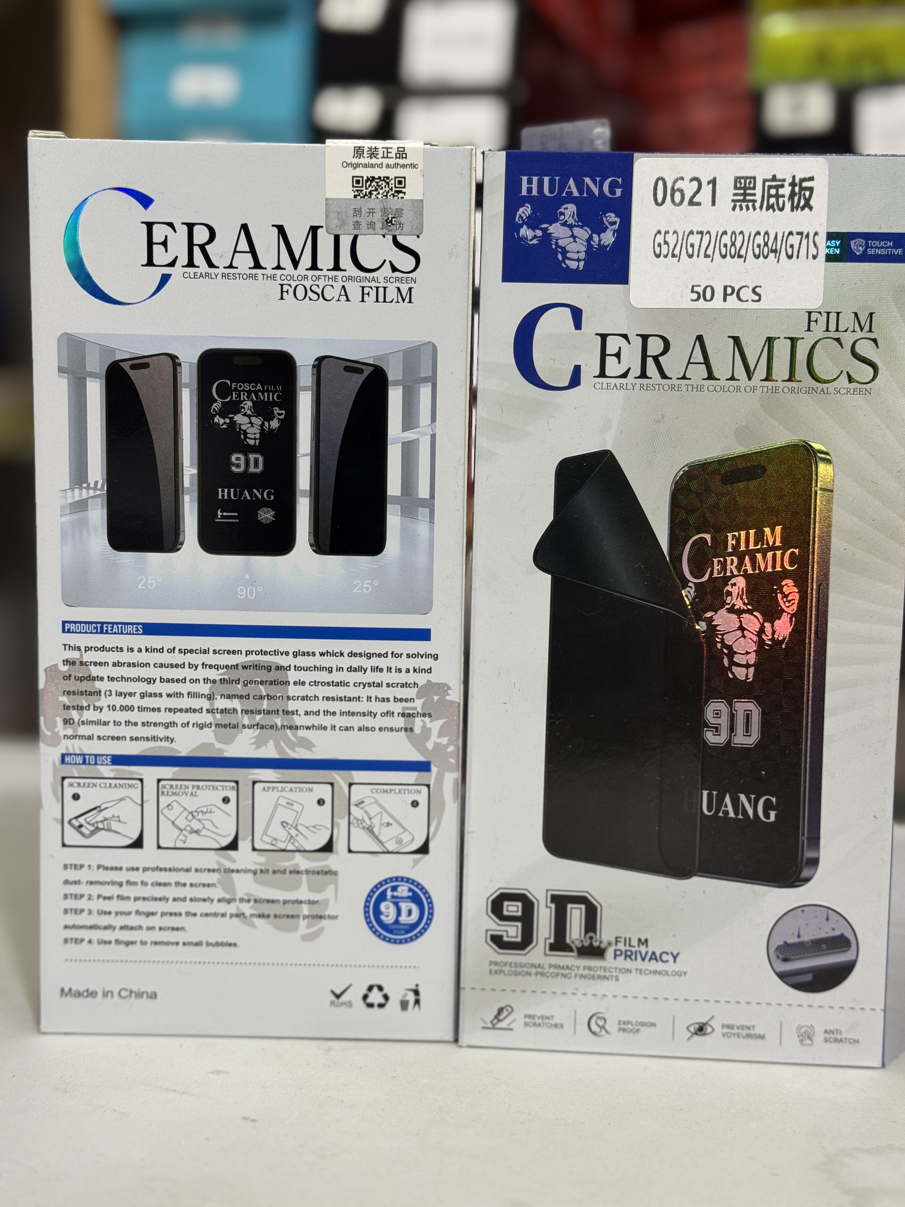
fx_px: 1673
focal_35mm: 48
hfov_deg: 30.3
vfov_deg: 39.7
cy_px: 604
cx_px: 452
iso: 100
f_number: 1.78
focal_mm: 6.76
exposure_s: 1/50
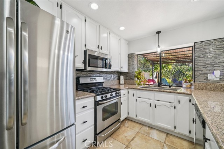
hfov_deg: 104.3
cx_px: 112
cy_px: 74
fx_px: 87
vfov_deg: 81.1
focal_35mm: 14
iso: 320
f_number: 7.1
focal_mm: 14
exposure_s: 1/30
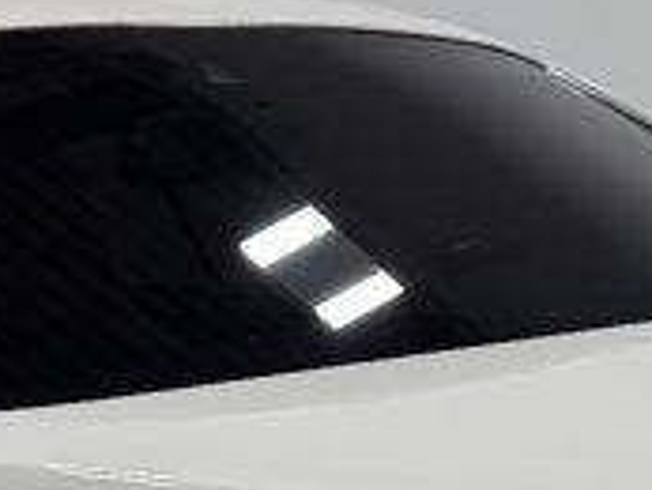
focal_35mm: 142
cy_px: 942
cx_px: 611
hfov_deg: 13.7
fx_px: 2676
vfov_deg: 9.8
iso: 80
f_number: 1.78
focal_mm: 6.76
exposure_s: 1/461
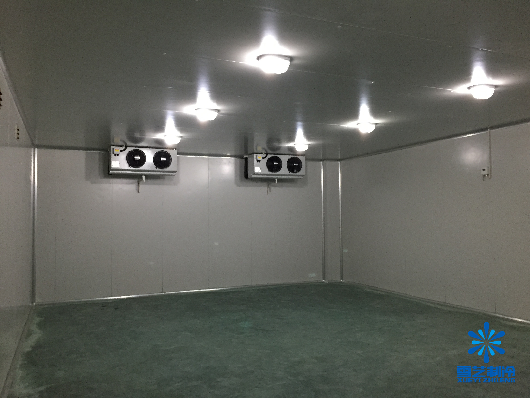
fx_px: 444
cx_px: 265
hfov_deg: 61.7
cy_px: 199
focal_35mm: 29
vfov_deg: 48.2
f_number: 2.2
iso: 250
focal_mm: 4.15
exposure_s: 1/33
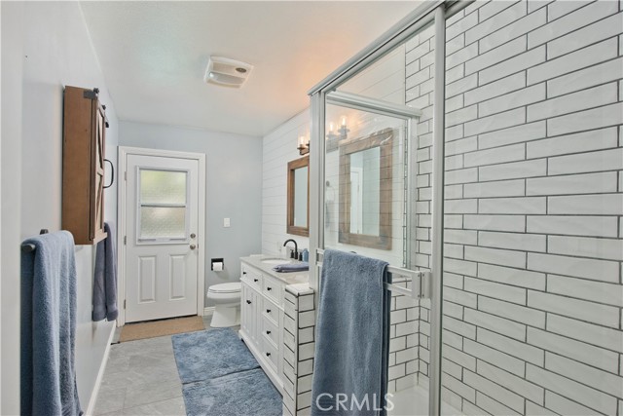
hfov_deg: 86.9
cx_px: 312
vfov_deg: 64.6
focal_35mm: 19
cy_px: 208
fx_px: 329
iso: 400
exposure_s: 1/200
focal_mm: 19
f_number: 6.3
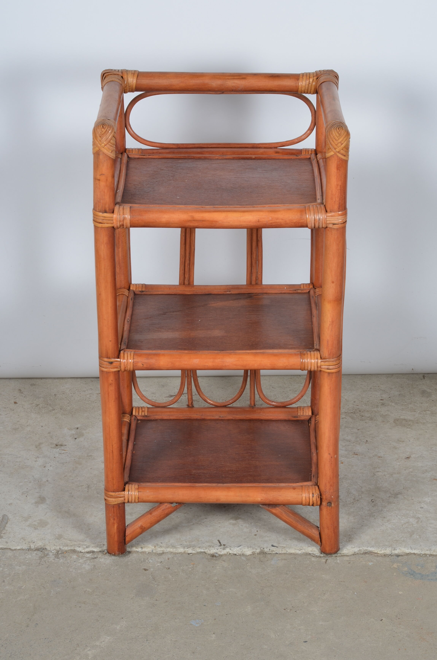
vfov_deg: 25.4
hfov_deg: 17.0
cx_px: 224
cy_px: 338
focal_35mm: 80
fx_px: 1463
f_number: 11
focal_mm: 50
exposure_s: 1/125
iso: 100
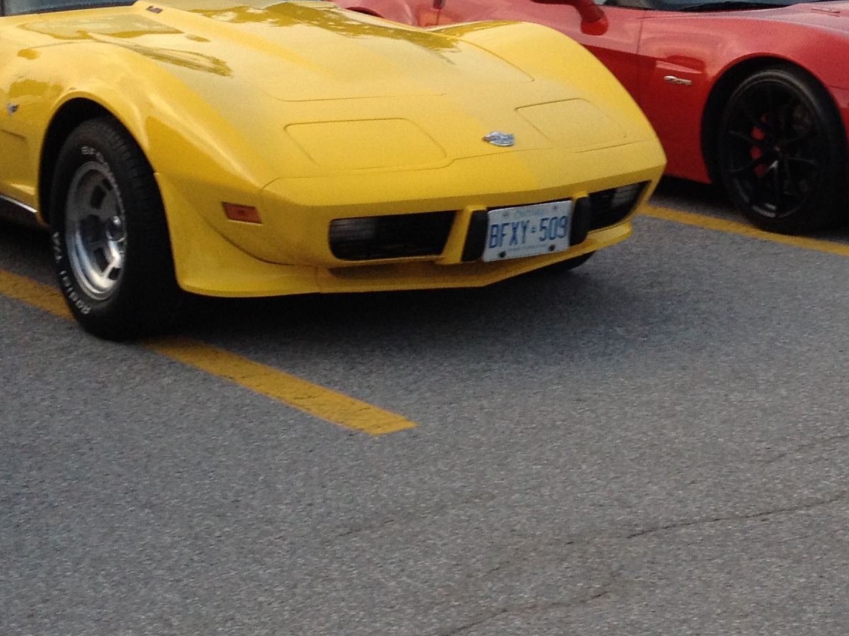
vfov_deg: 15.4
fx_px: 2330
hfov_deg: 20.5
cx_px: 646
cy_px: 92
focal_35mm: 95
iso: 80
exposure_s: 1/120
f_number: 2.4
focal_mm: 4.28
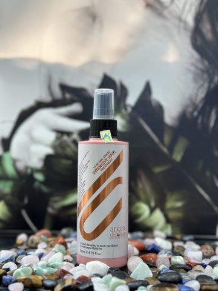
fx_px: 403
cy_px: 146
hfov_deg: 30.3
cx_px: 109
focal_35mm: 48
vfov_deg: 39.7
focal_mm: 6.86
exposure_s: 1/100
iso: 80
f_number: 1.78
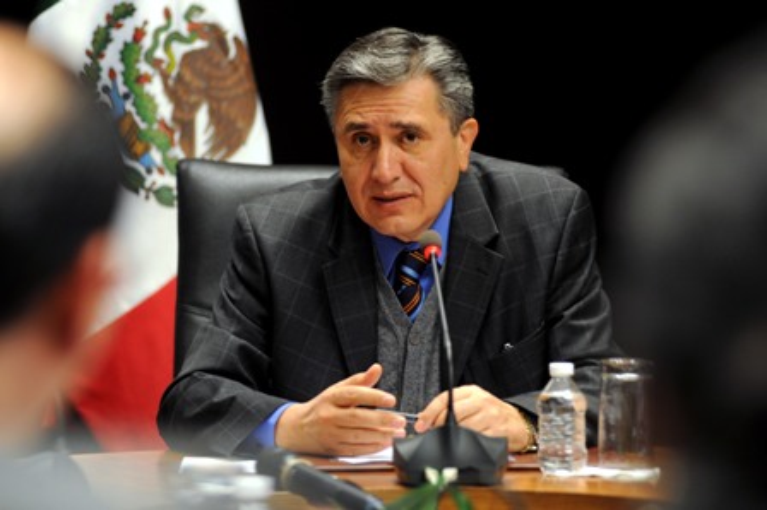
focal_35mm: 125
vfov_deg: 11.0
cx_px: 384
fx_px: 2661
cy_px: 255
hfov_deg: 16.4
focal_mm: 125
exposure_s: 1/100
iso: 1250
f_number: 3.5
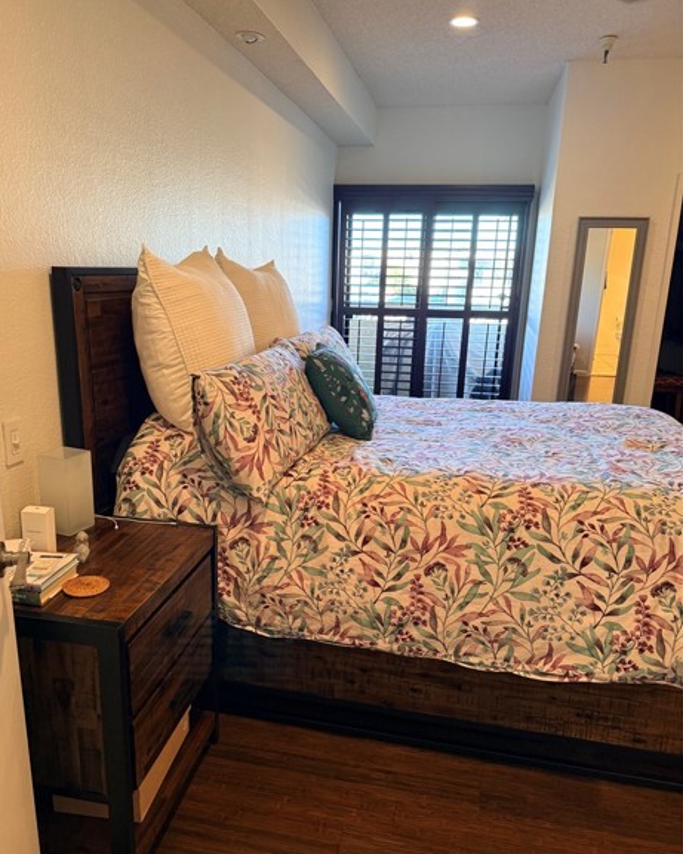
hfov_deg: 54.9
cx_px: 329
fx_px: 657
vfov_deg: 66.0
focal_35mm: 26
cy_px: 447
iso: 200
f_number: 1.78
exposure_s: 1/60
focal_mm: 6.76
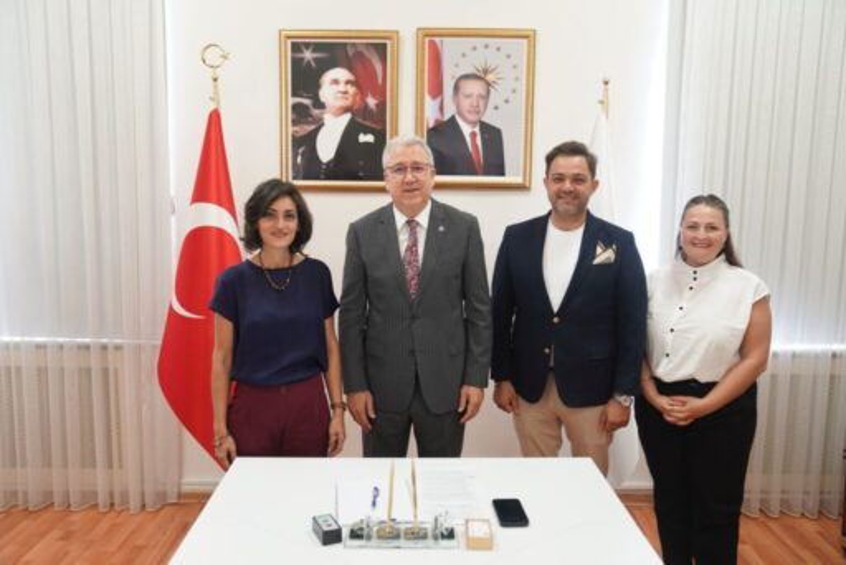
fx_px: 729
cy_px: 282
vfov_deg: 42.4
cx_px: 423
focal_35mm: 31
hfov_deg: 60.3
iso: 1600
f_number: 3.2
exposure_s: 1/125
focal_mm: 31
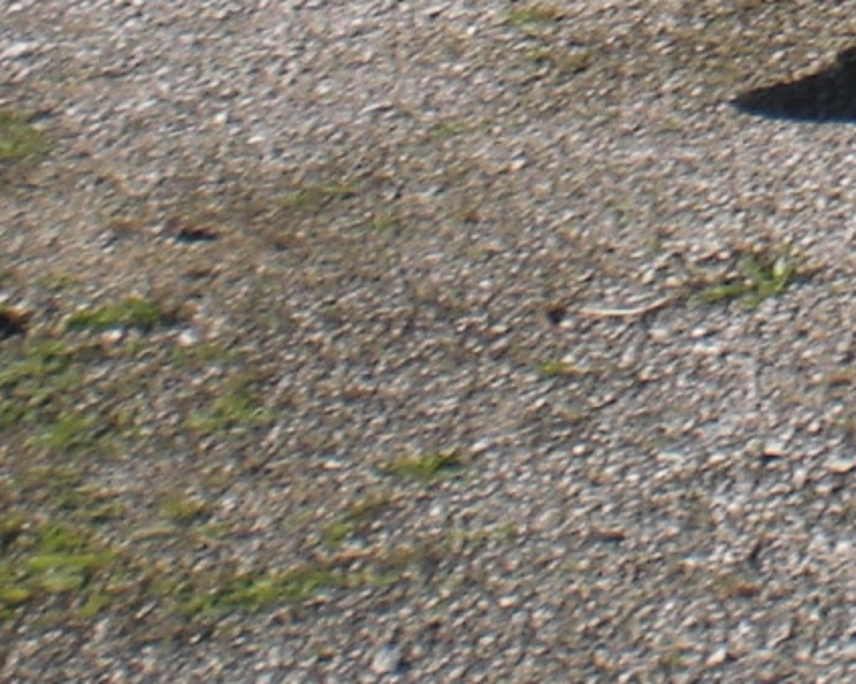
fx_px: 5115
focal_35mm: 202
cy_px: -593
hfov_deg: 9.3
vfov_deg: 7.4
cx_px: 1338
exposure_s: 1/320
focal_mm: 6.3
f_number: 5.6
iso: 64
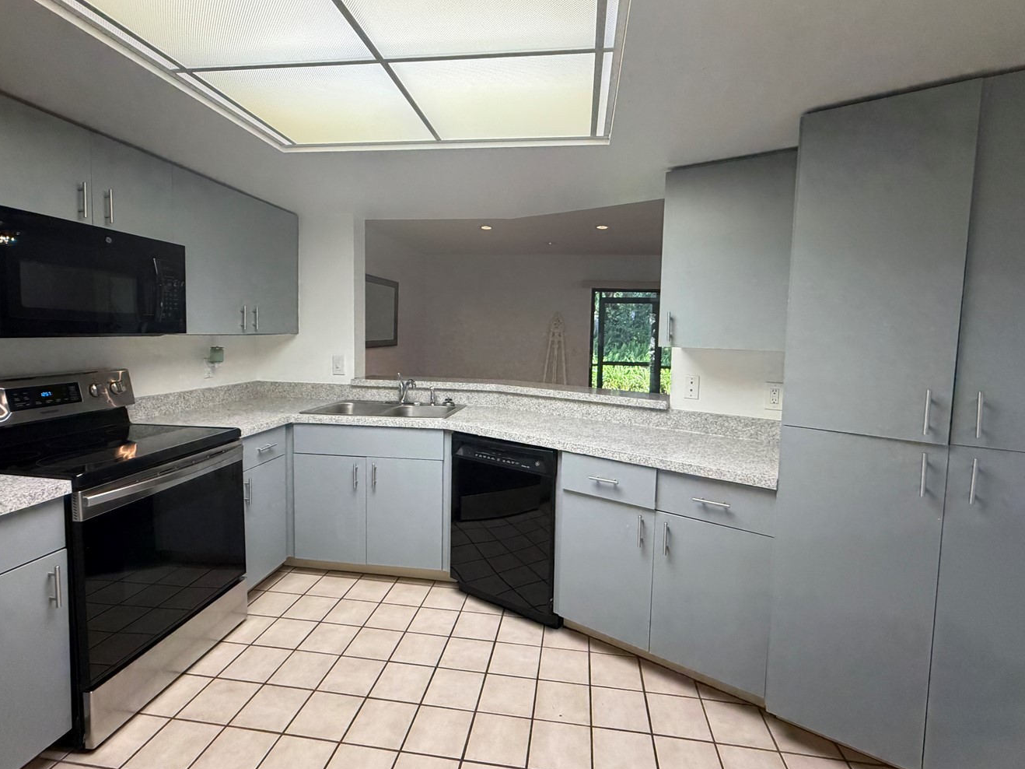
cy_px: 367
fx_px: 503
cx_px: 515
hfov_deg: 91.0
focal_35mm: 17
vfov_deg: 74.7
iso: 250
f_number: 2.2
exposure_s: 1/120
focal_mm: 2.22
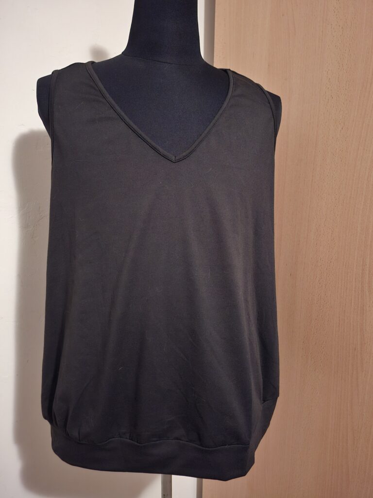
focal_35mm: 23
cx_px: 186
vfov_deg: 73.9
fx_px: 330
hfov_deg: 58.9
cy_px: 249
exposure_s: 1/14
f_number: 1.8
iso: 1250
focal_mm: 5.54
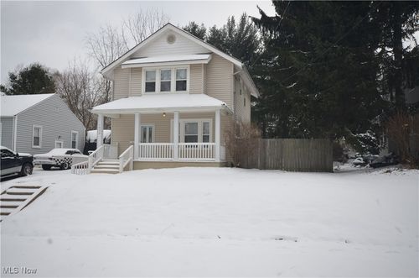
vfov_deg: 43.4
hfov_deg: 62.0
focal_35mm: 30
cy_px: 139
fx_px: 348
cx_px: 210
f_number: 8
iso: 180
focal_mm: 20
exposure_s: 1/250
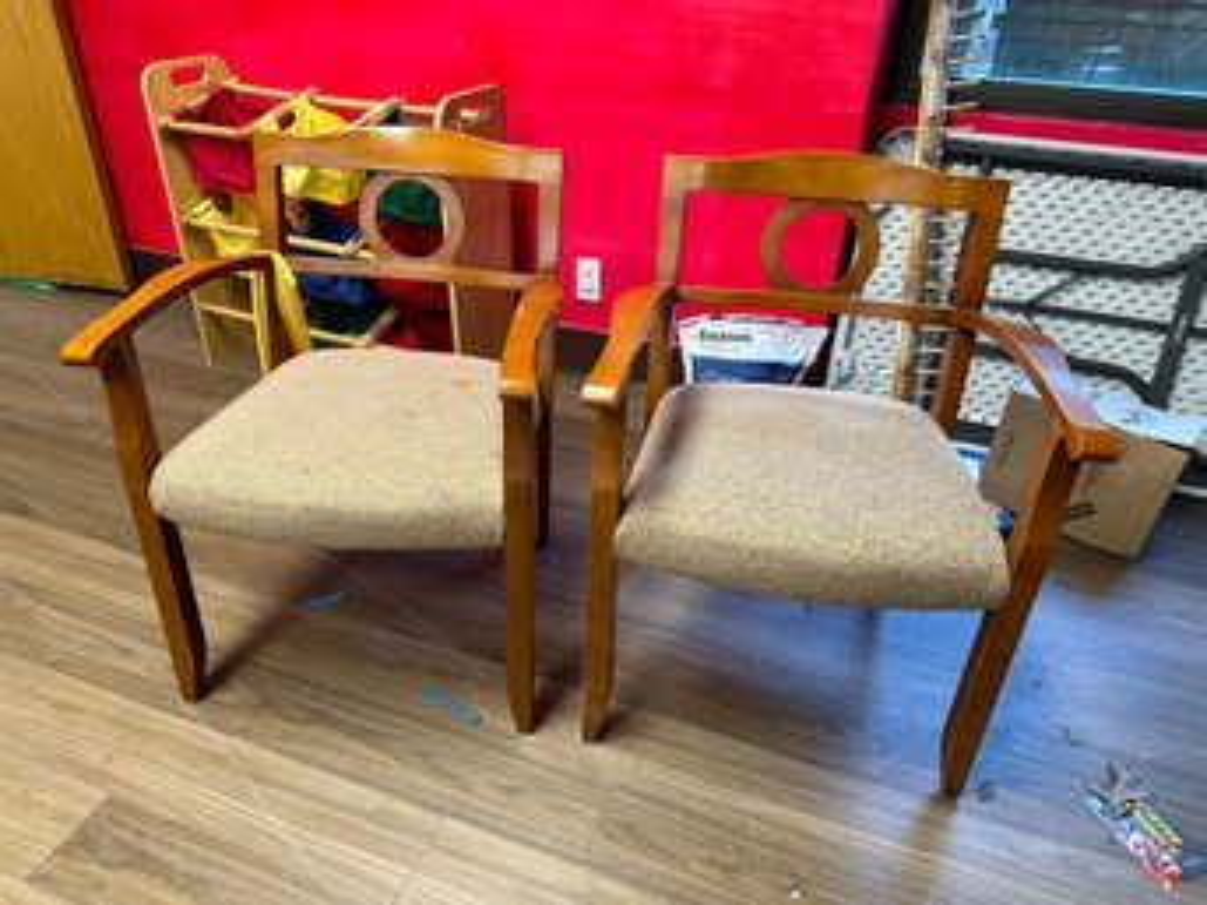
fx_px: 837
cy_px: 452
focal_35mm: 24
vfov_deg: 56.8
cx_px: 604
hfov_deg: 71.6
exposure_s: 1/60
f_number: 1.78
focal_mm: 6.86
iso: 200
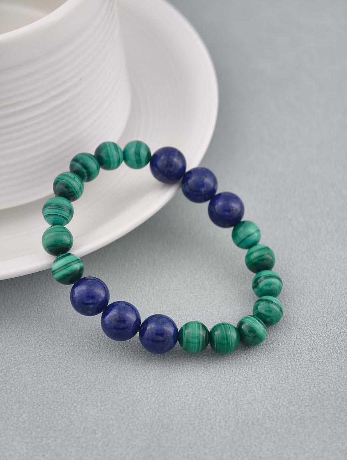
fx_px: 1133
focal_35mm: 85
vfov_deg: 23.0
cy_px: 230
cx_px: 174
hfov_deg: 17.4
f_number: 2.67
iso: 125
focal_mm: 22.48
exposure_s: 1/160
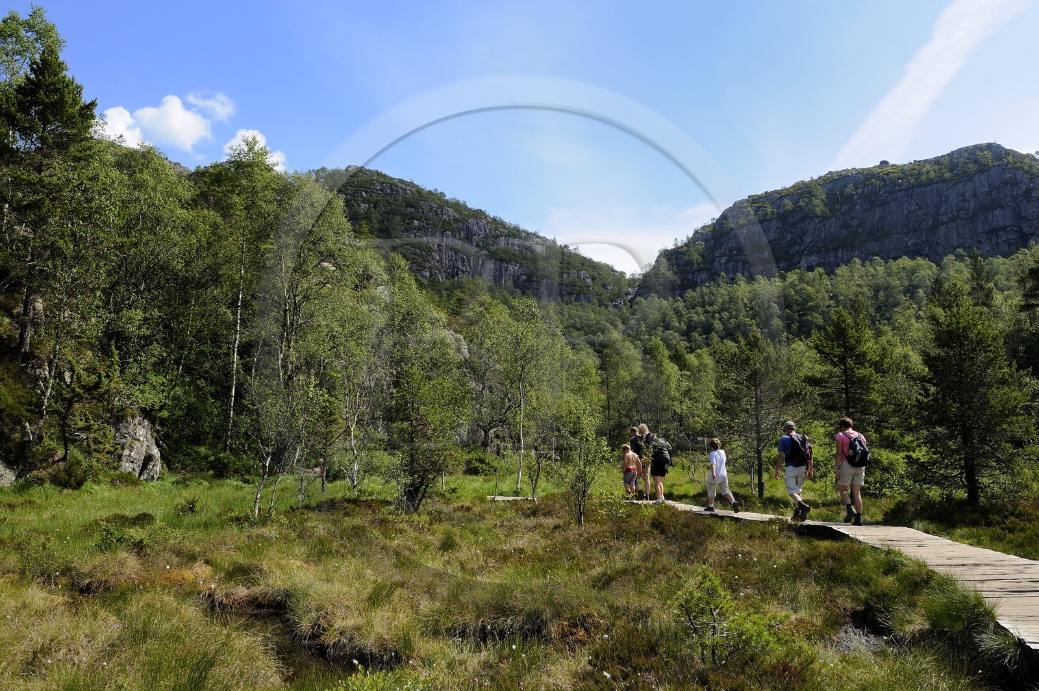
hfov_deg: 63.7
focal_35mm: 29
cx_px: 520
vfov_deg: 44.9
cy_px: 346
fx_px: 836
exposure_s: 1/200
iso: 200
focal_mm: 29
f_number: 10
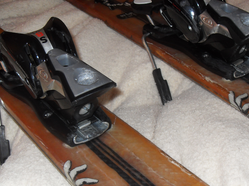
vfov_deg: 27.7
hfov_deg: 36.4
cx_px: 167
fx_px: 374
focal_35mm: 52
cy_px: 133
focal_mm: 6.3
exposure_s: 1/45
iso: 100
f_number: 2.8
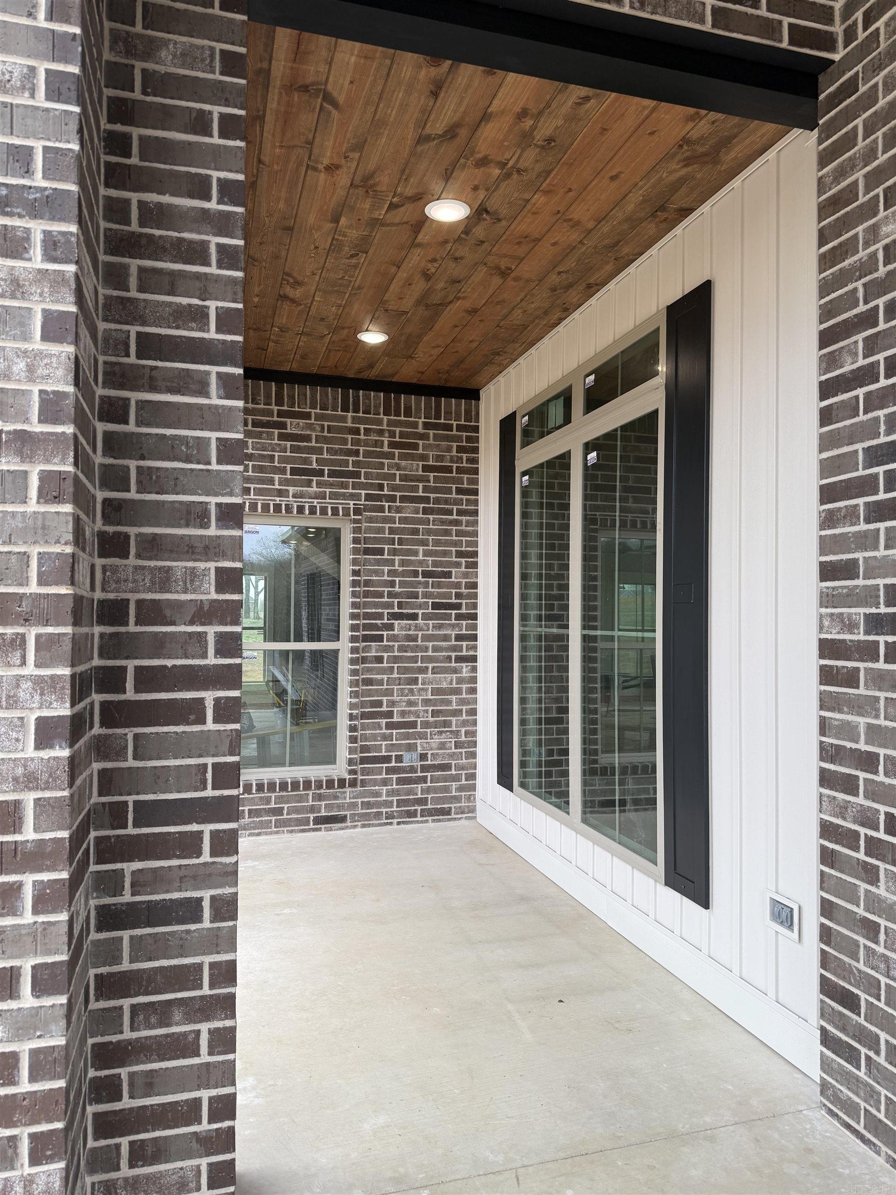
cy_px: 598
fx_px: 828
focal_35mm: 24
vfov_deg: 71.6
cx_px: 448
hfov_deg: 56.8
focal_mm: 6.76
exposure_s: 1/438
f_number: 1.78
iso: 80
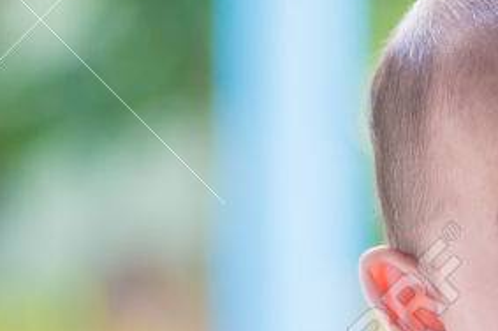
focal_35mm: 483
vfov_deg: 2.8
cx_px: 686
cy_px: 284
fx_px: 6674
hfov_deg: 4.3
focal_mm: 105
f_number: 3
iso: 200
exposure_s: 1/160
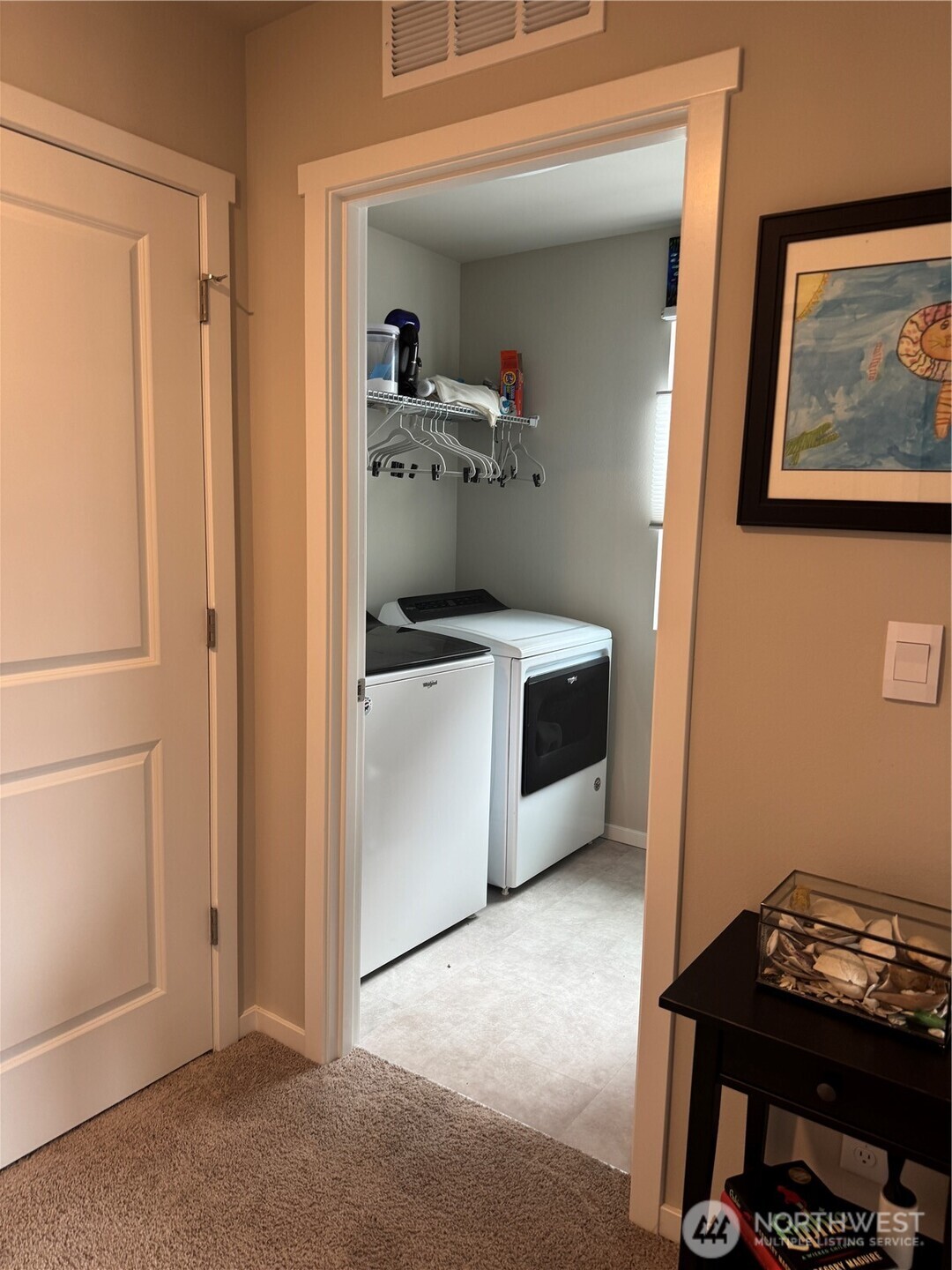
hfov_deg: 56.8
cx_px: 476
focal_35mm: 24
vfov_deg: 71.6
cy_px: 635
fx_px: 880
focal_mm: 6.76
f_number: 1.78
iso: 125
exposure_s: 1/60
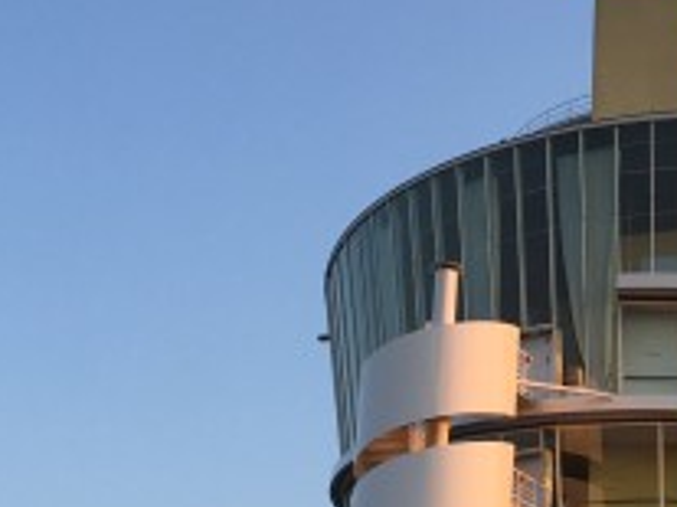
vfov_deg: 17.4
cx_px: 700
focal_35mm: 84
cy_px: 389
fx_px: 1642
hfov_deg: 22.3
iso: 25
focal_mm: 4.15
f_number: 2.2
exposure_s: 1/409
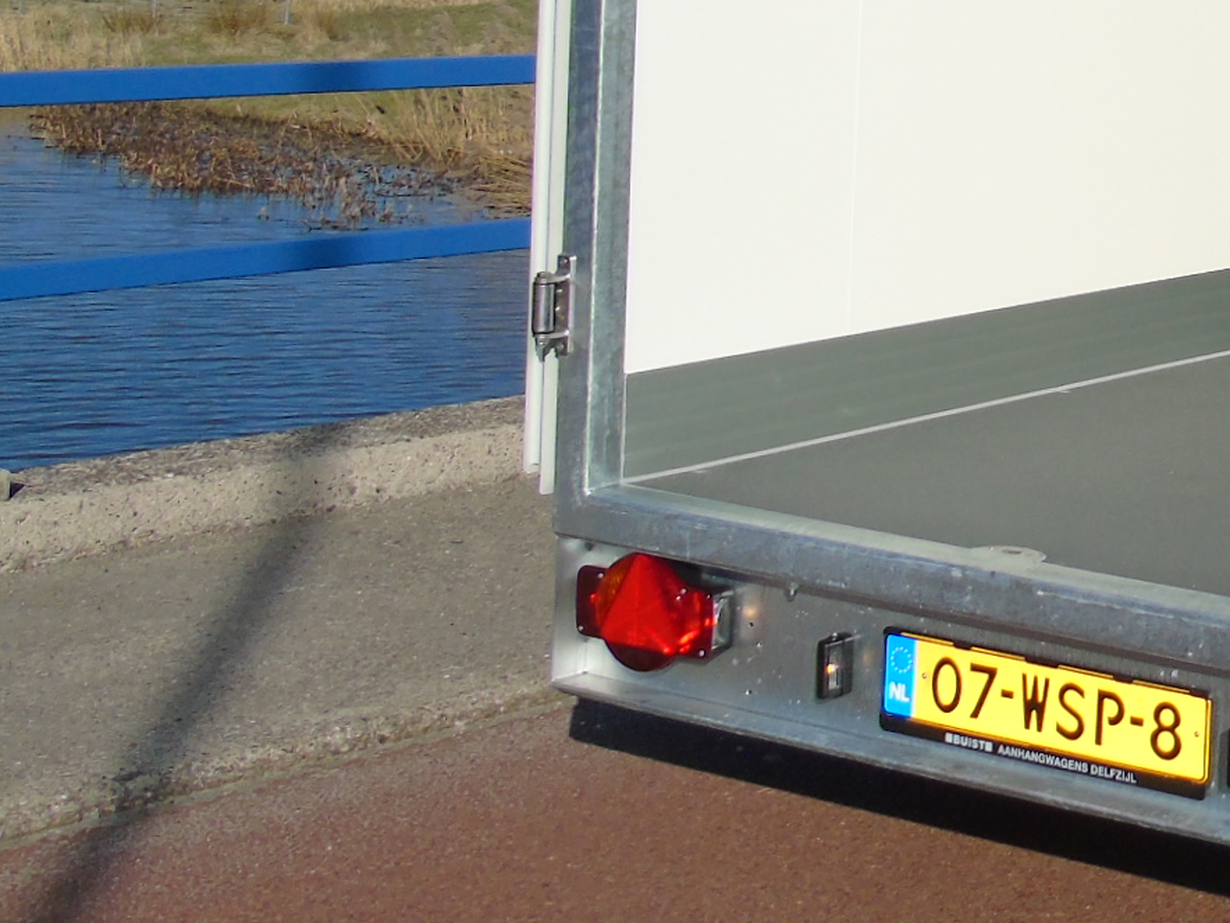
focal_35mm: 85
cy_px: -118
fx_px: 3020
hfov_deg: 20.1
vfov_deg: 16.8
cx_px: 1796
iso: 80
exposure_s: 1/1000
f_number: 3.6
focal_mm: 5.2
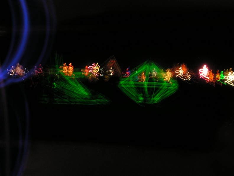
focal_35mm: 87
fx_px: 588
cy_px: 88
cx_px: 117
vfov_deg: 17.0
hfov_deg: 22.5
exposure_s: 2
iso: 200
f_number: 4.3
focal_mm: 13.3
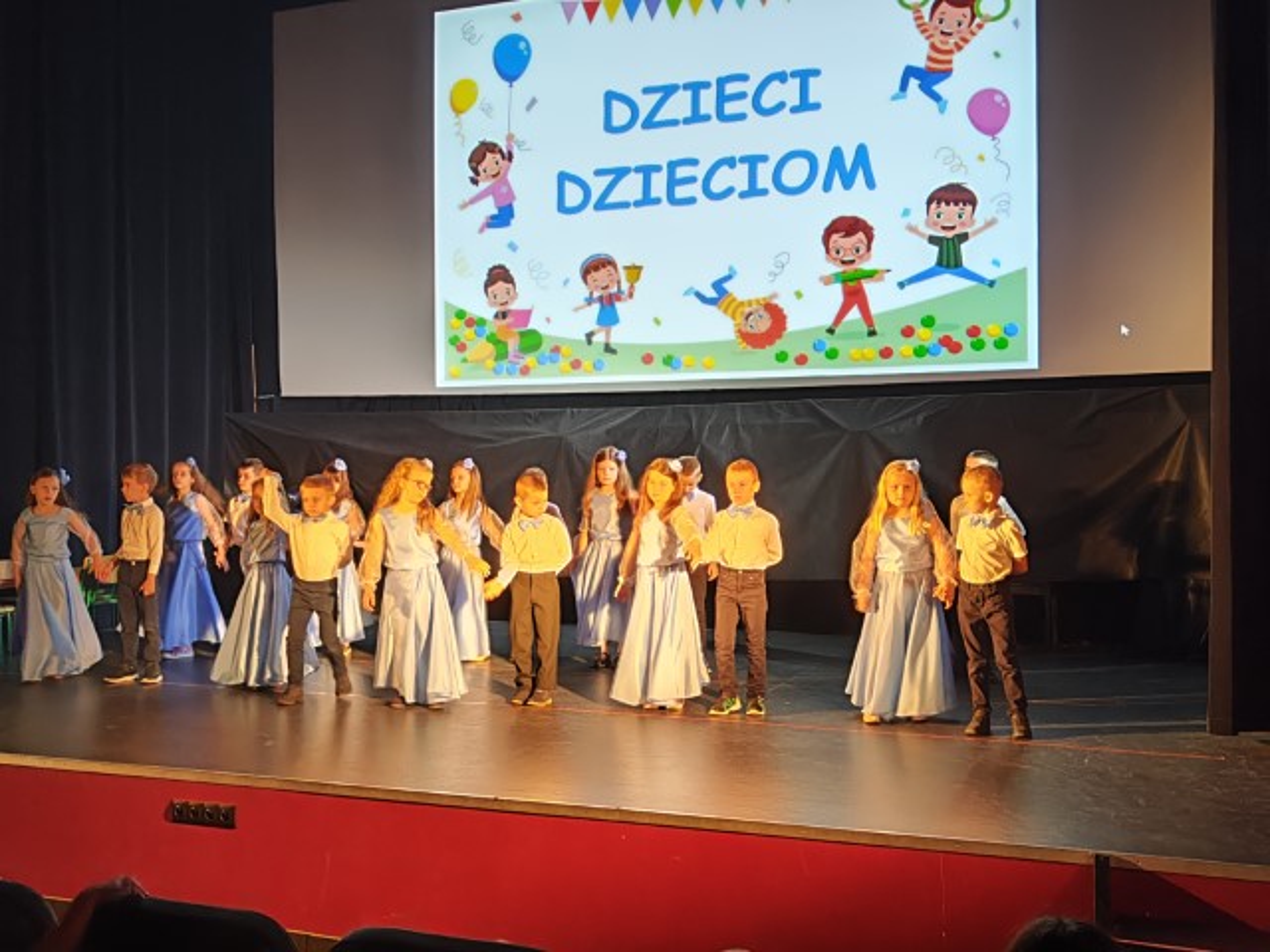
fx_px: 881
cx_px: 635
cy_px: 476
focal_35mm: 24
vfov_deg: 56.8
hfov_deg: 71.6
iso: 1450
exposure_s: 1/33.3
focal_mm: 5.59
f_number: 1.88
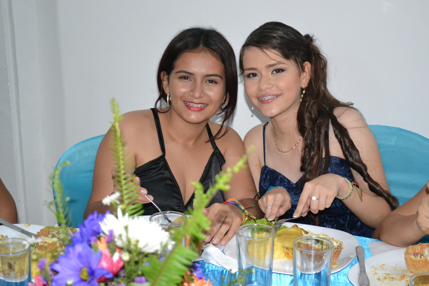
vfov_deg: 20.6
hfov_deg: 30.5
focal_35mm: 66
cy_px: 143
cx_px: 214
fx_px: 786
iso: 3200
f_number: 5.3
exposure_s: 1/60
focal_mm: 44
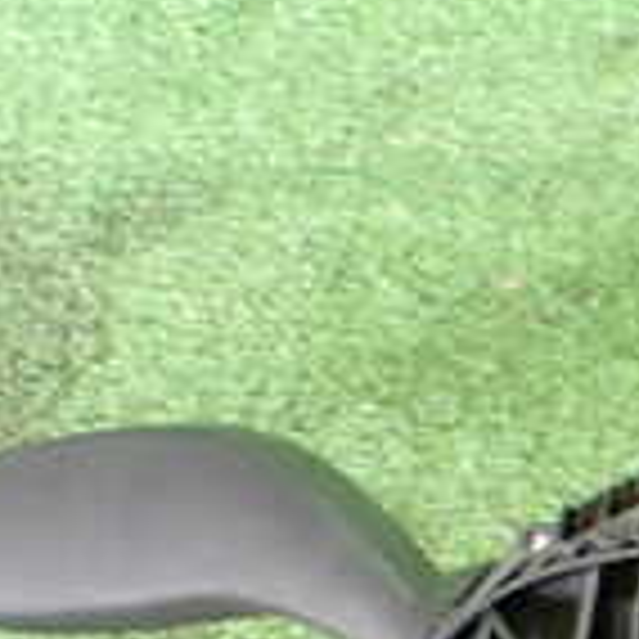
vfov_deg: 15.0
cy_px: 796
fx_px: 2339
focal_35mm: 112
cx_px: 1012
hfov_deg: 14.3
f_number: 2.3
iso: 800
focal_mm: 5.4
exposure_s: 1/30
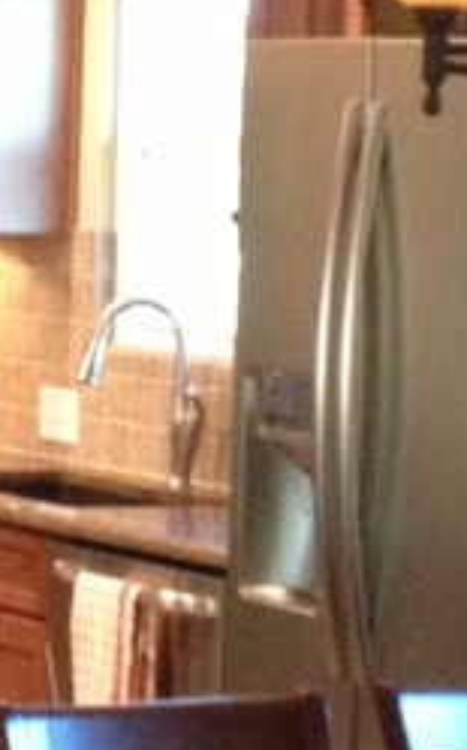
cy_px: 220
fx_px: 4064
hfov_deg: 6.5
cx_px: -212
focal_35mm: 199
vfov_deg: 10.5
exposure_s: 1/20
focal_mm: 4.28
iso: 320
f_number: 2.4
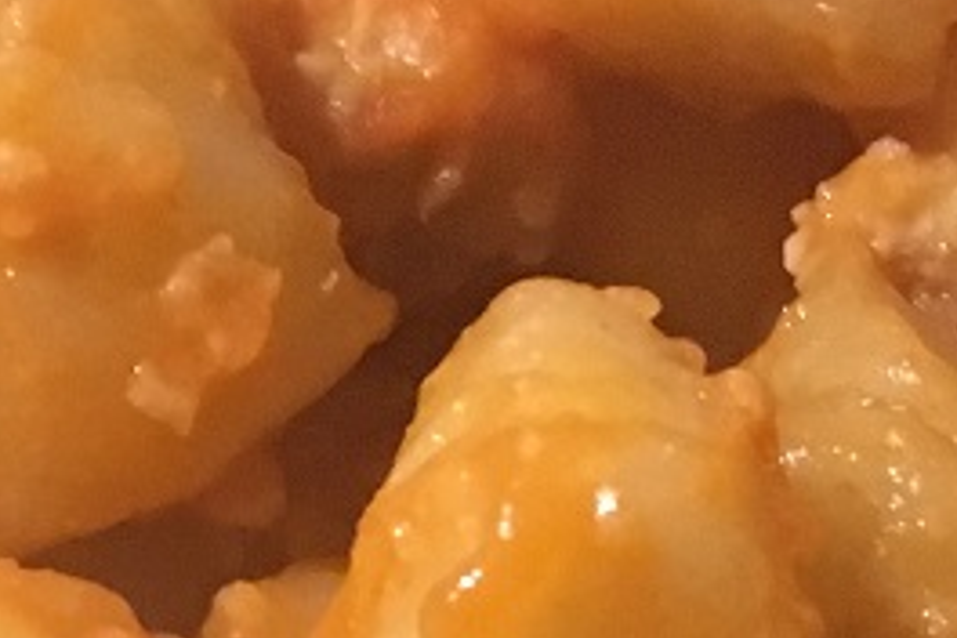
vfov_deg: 9.0
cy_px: 1515
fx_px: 3642
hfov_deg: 14.6
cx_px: -149
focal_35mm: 137
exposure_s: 1/17
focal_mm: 4.15
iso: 250
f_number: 2.2
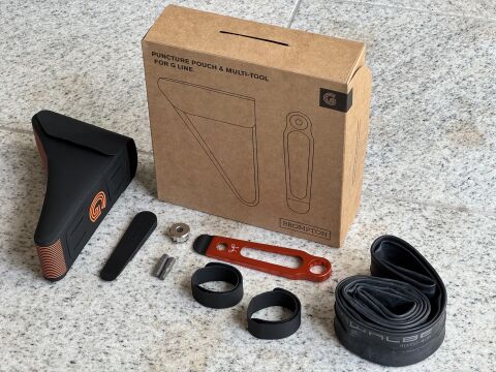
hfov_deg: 25.3
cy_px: 186
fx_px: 1103
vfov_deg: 19.1
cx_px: 248
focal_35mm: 77
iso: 100
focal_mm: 9
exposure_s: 1/99
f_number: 2.8
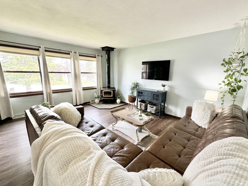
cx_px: 130
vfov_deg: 81.7
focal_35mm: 15
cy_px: 95
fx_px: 107
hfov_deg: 98.1
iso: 320
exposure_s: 1/120
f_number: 2.2
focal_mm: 2.22
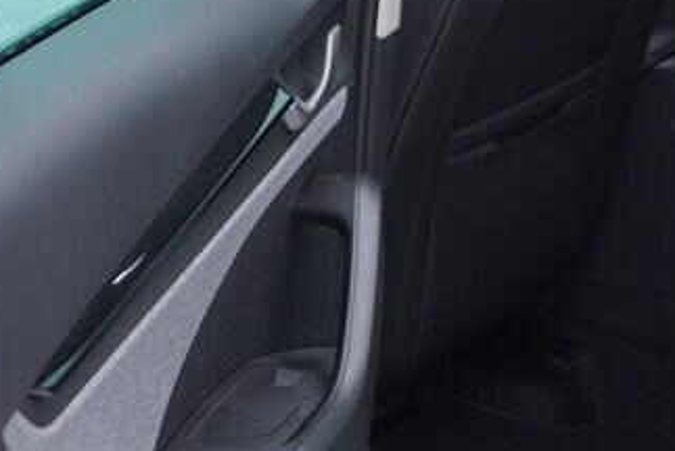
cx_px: 571
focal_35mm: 114
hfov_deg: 17.7
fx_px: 2139
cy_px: 130
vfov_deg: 12.0
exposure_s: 1/50
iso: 125
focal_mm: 24
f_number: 2.8
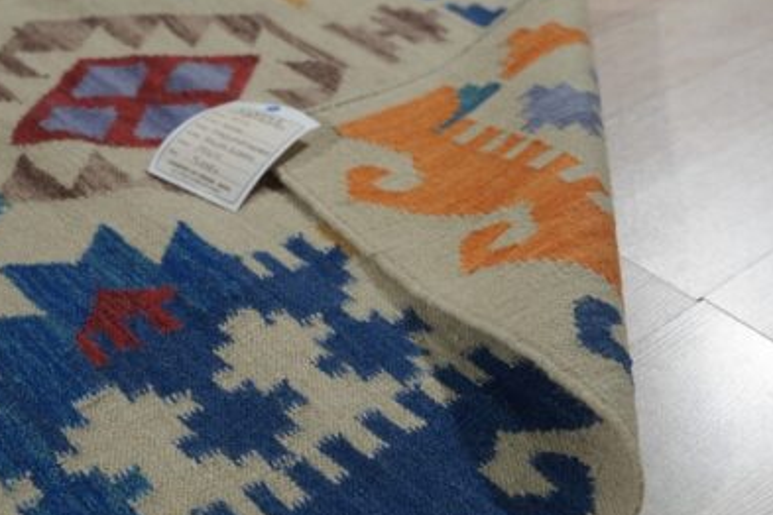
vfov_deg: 24.1
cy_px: 324
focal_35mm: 56
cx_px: 342
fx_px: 1204
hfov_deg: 35.6
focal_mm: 36.7
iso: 320
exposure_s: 1/160
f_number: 4
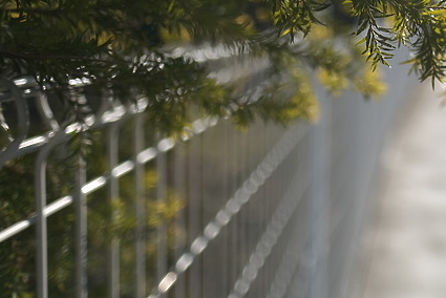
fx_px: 545
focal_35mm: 44
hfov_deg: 41.7
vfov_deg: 29.5
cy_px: 41
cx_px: 381
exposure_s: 1/5000
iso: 80
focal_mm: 16
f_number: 1.4
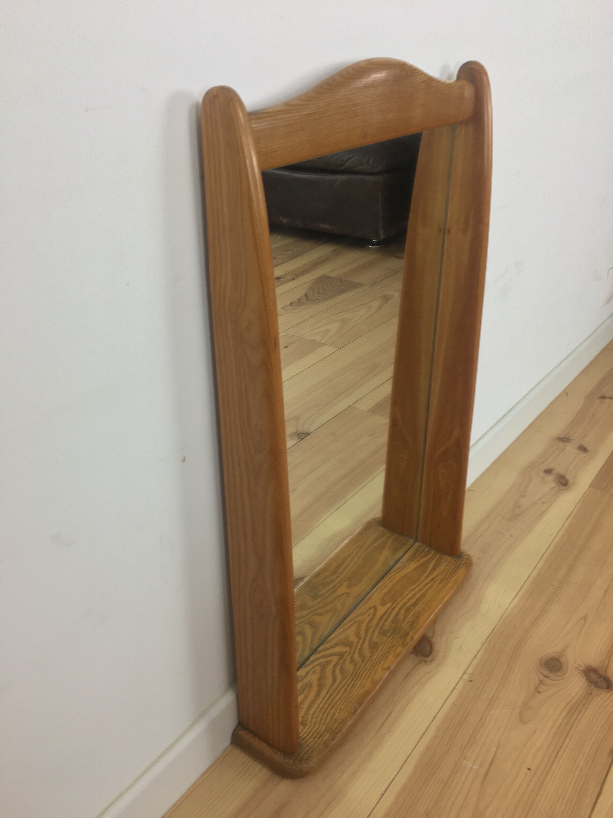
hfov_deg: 48.2
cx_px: 306
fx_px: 685
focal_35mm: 29
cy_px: 409
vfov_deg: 61.7
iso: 40
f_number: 2.2
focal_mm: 4.15
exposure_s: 1/33
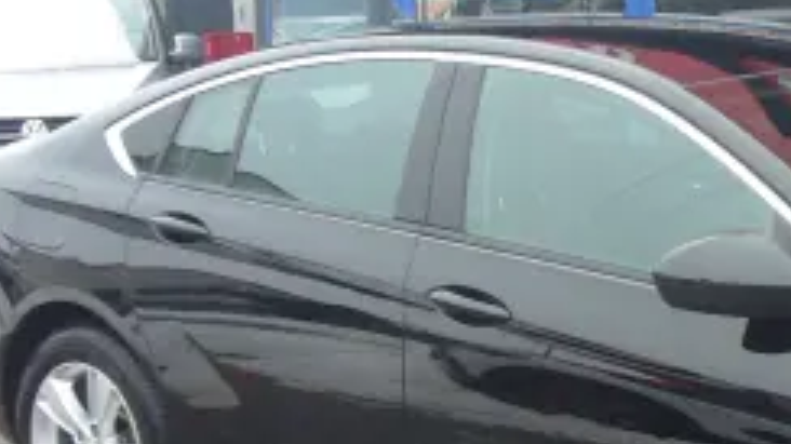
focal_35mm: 80
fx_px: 1677
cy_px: 250
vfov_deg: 15.1
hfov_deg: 24.8
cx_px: 856
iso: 80
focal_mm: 4.6
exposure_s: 1/50
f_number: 2.8
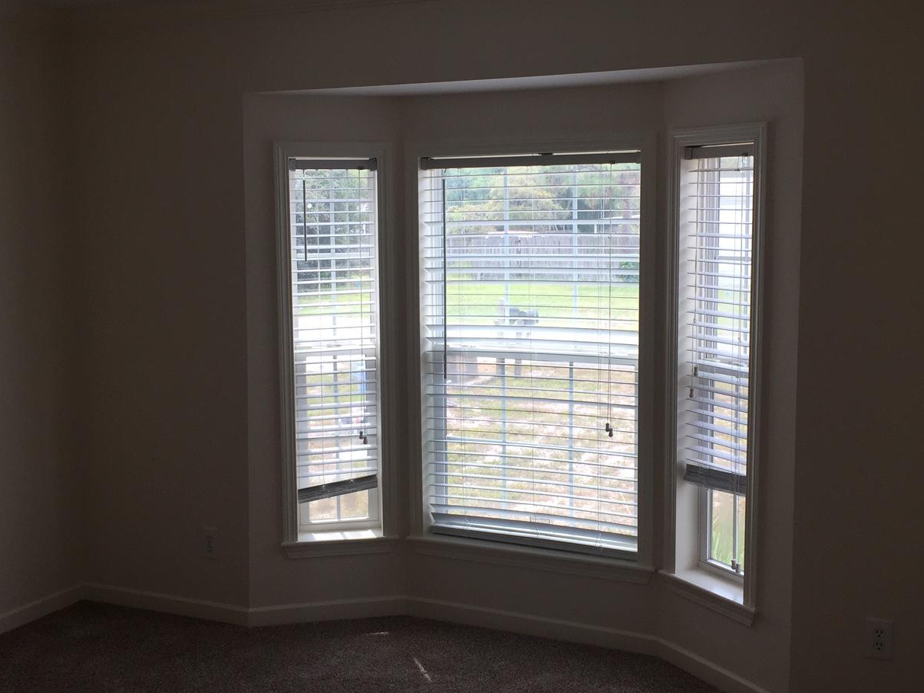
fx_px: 1041
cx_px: 515
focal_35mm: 39
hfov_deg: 47.8
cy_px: 327
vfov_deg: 36.8
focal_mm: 4.15
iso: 32
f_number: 2.2
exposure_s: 1/211
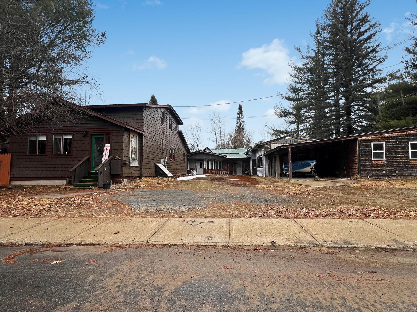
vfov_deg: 81.7
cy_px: 161
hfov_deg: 98.1
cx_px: 215
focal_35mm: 15
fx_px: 181
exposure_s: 1/272
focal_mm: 1.57
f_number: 1.8
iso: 32
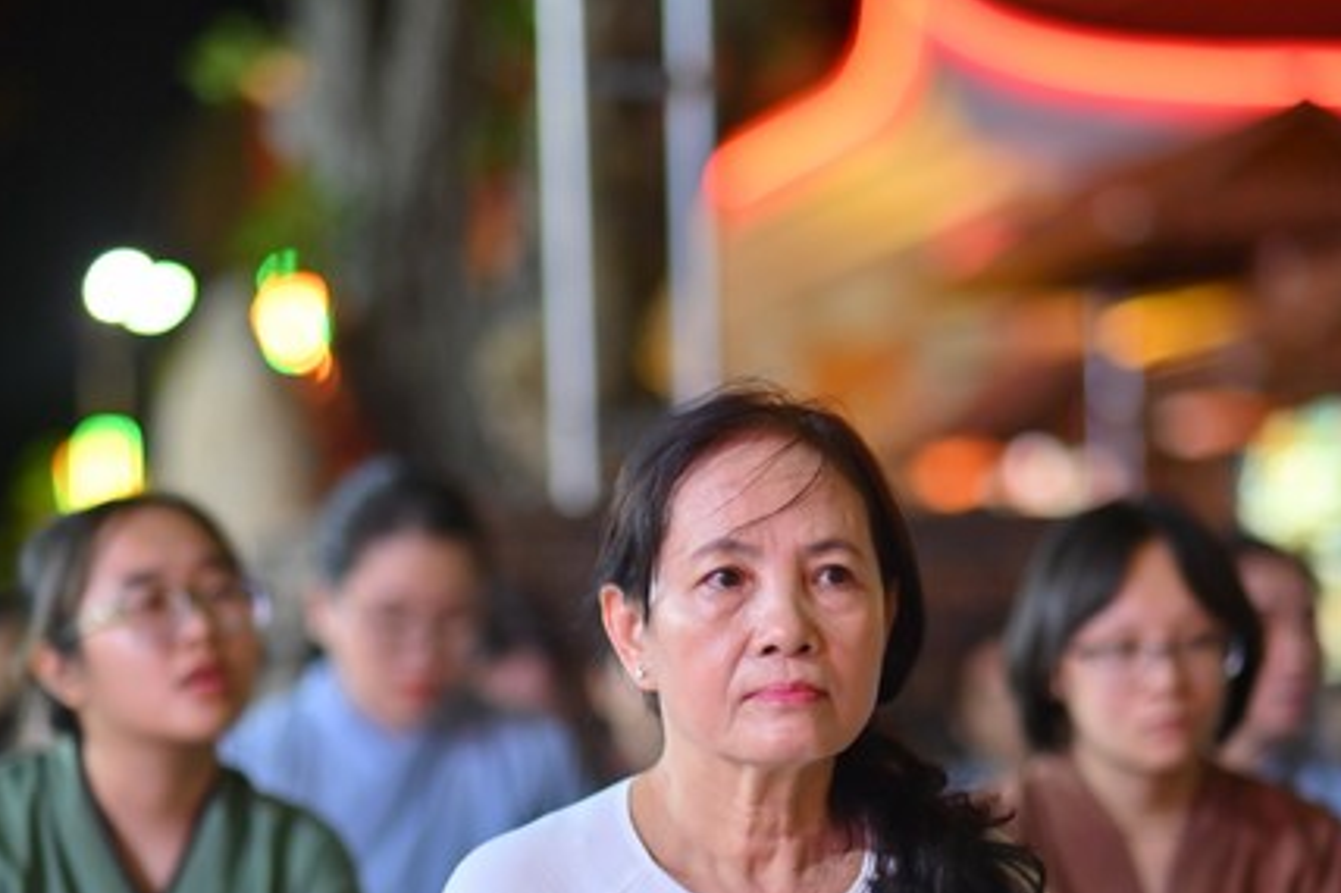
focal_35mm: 129
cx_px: 669
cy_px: 859
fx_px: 4803
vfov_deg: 10.5
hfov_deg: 15.9
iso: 640
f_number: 1.8
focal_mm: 85
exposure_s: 1/100
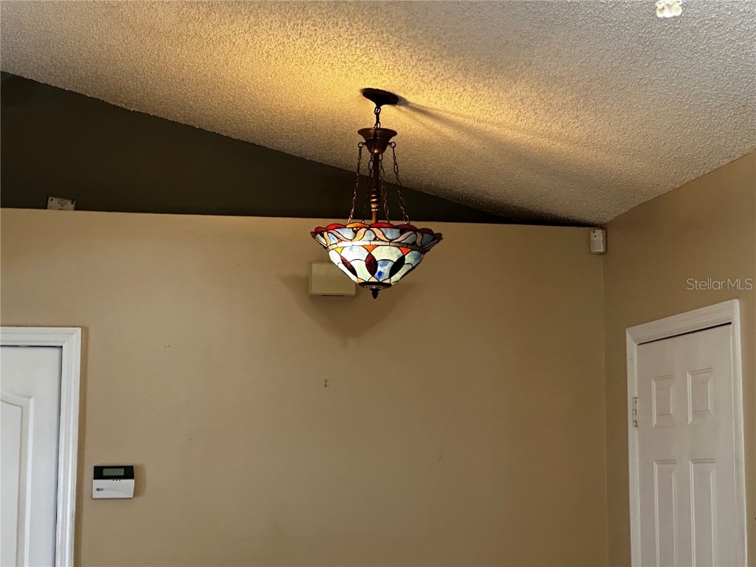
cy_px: 284
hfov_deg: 25.3
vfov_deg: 19.1
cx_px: 378
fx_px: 1682
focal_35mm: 77
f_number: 2.8
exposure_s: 1/60
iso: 400
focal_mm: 9
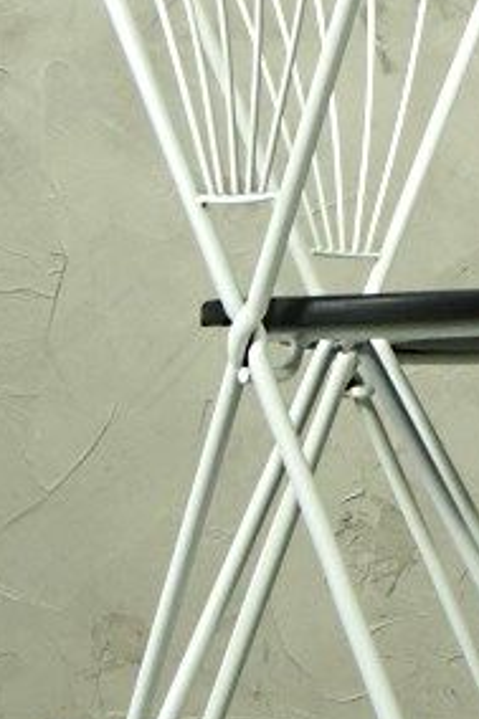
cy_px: 58
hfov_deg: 6.8
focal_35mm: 198
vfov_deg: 10.3
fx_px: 3956
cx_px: 720
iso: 400
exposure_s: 1/30
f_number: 7.1
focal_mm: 30
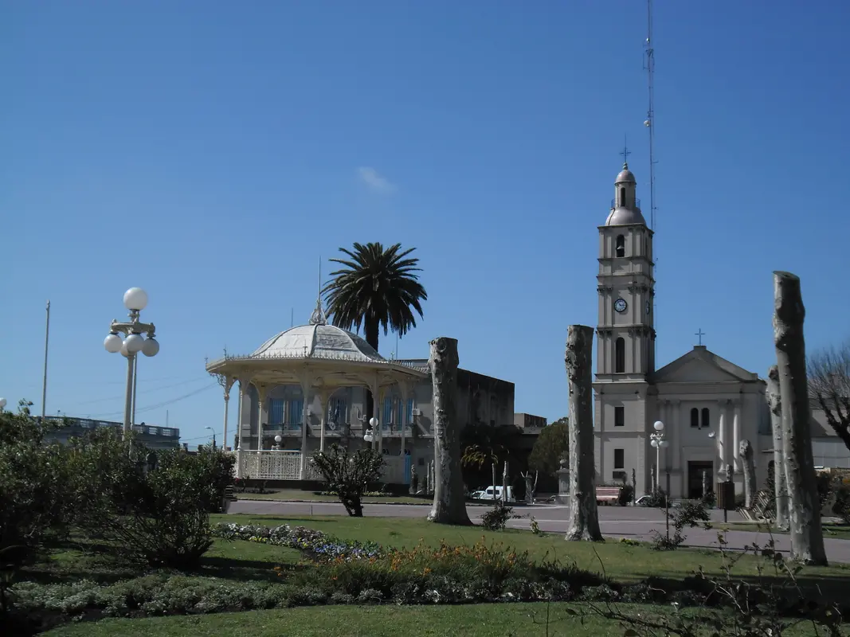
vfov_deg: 28.0
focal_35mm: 52
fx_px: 1277
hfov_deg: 36.8
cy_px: 318
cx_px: 425
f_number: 5
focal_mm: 9.3
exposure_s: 1/789
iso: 80
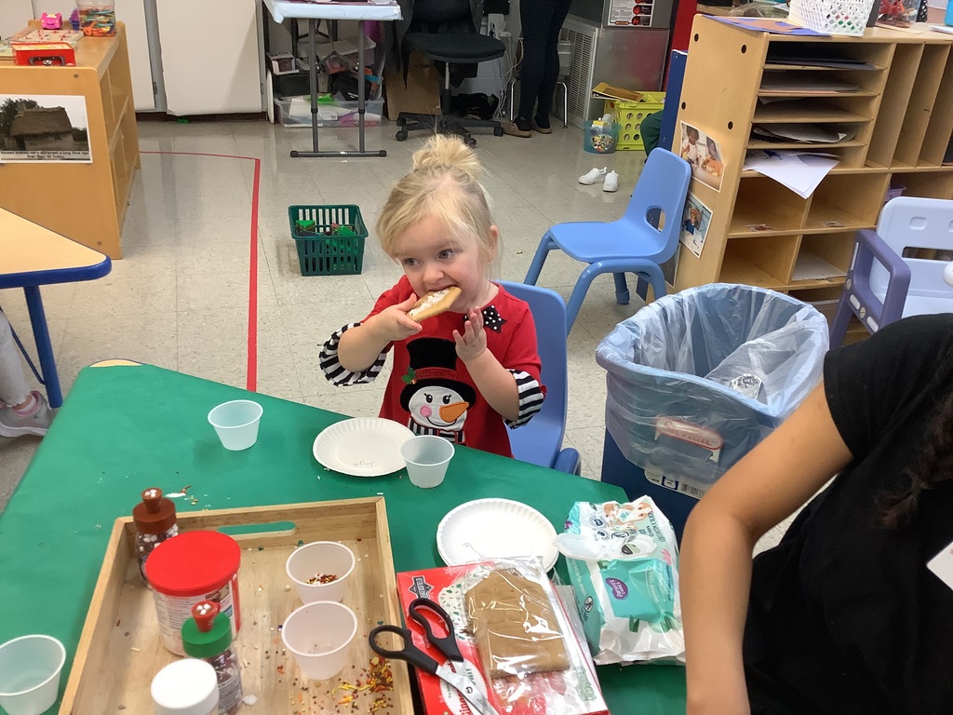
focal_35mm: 31
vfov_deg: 45.4
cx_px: 476
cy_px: 358
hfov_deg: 58.4
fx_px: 853
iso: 100
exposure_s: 1/50
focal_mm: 3.3
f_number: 2.4
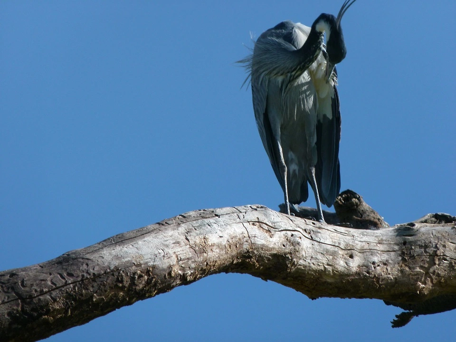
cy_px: 171
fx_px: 7285
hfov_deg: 3.6
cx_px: 228
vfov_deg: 2.7
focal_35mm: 553
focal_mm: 99.6
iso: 100
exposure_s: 1/640
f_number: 4.9
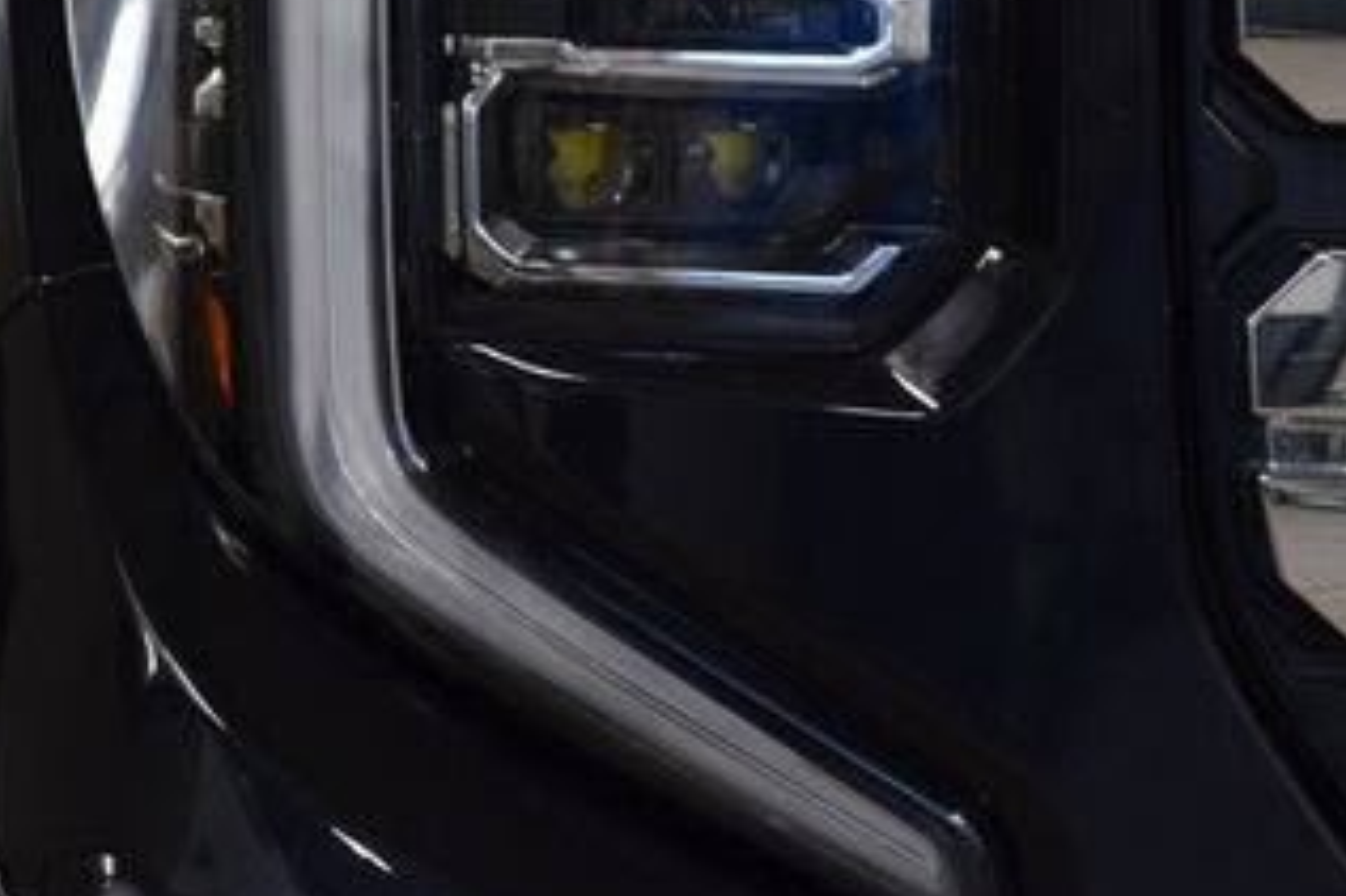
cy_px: 227
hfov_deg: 9.7
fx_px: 7922
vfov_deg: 6.5
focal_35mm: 212
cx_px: 620
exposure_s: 1/125
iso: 1600
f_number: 6.3
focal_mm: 70
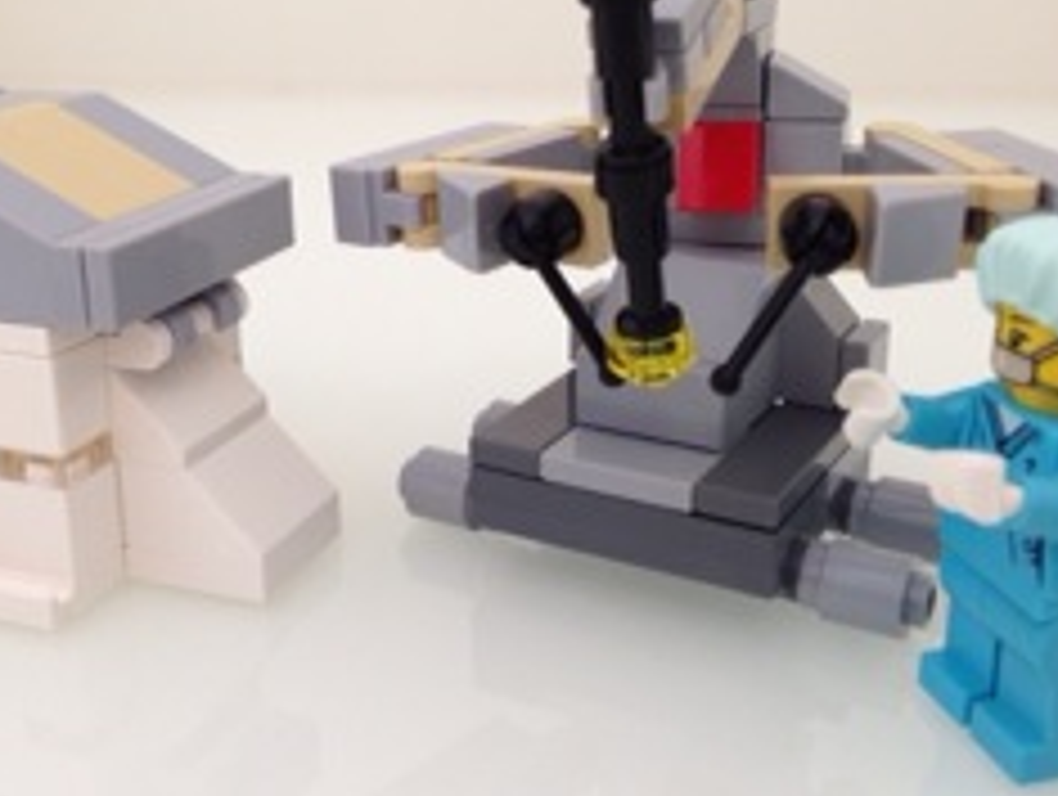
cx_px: 468
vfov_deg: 30.2
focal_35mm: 48
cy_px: 304
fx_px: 1469
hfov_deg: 39.5
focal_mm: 4.13
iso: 50
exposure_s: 1/60
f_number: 2.4
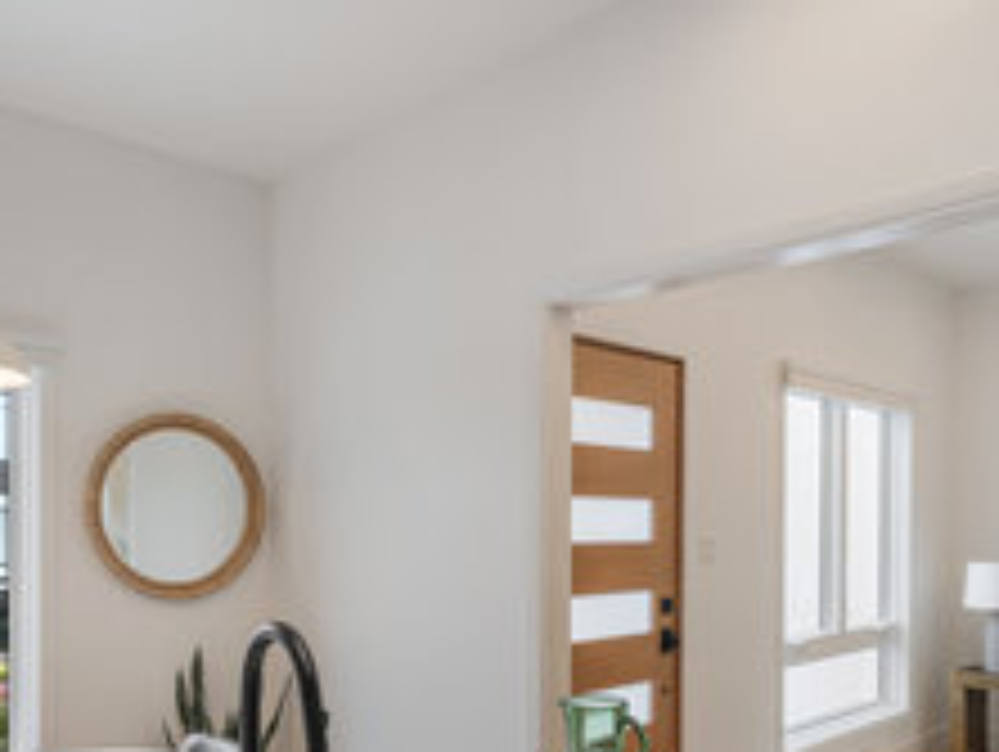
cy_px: 531
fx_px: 925
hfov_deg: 56.7
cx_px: 470
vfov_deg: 43.3
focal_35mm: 32
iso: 200
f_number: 11
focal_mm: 17
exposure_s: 1/15
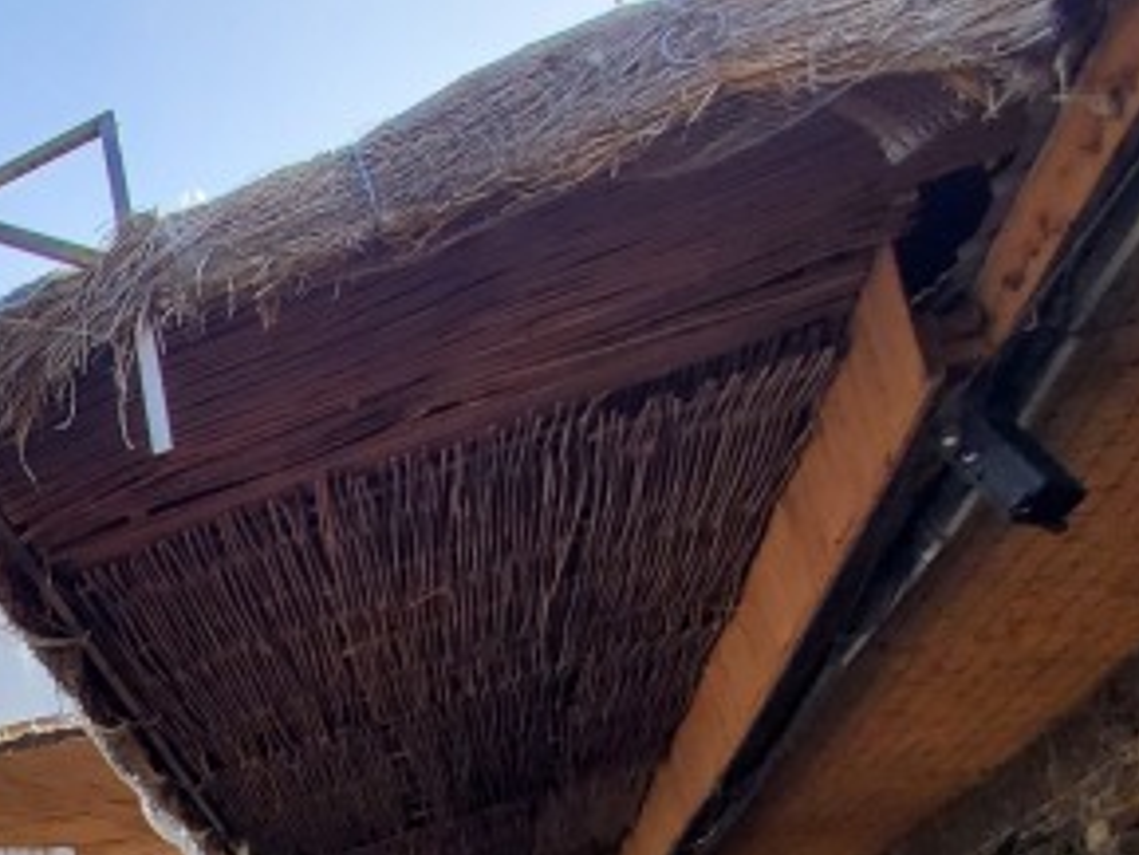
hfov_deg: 29.4
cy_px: 985
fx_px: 1514
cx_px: -477
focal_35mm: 46
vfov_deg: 28.1
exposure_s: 1/287
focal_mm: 1.8
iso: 50
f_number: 2.2
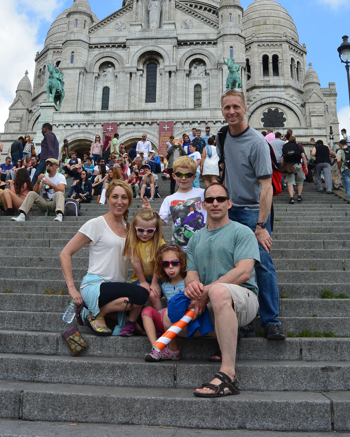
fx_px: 518
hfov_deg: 37.3
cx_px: 176
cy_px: 179
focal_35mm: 40
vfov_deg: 45.6
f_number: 4.5
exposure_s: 1/640
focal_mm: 13
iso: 100
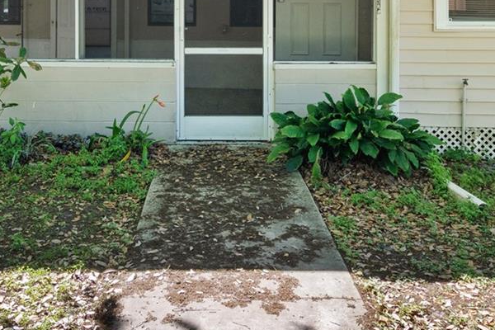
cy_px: 9
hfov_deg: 48.2
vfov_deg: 31.2
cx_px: 196
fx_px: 550
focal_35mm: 40
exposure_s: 1/25
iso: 100
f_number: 7.1
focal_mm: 10
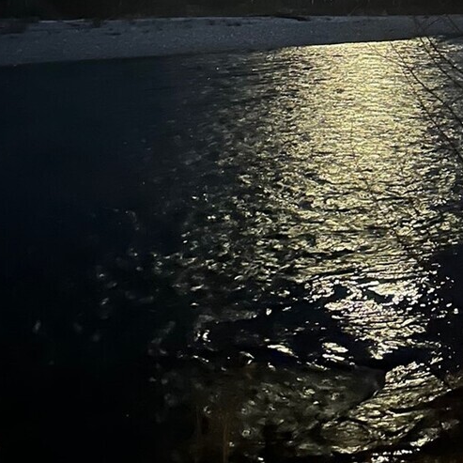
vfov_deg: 23.5
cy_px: -183
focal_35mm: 62
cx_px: 329
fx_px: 938
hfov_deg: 27.5
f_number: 1.78
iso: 2000
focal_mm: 6.86
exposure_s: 1/9
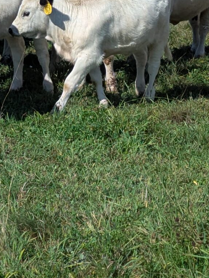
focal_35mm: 160
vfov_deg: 12.3
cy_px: 40
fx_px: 1288
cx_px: -115
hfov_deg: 9.0
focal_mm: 6.81
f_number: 1.85
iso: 45
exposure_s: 1/3165
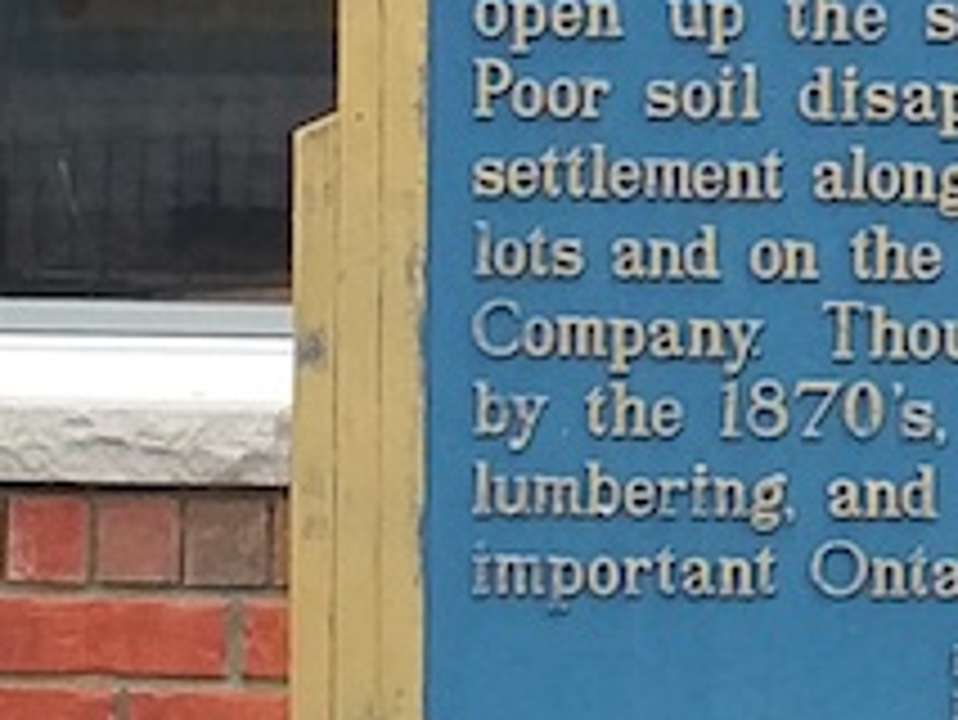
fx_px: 2243
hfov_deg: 20.7
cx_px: 1426
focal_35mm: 81
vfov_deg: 17.6
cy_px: -76
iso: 83
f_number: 2.2
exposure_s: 1/120
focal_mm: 4.75
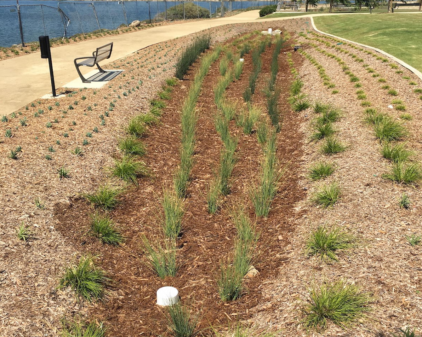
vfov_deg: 39.1
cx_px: 211
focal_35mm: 38
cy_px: 168
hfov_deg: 47.9
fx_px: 474
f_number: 2.2
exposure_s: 1/1538
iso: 25
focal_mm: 4.15
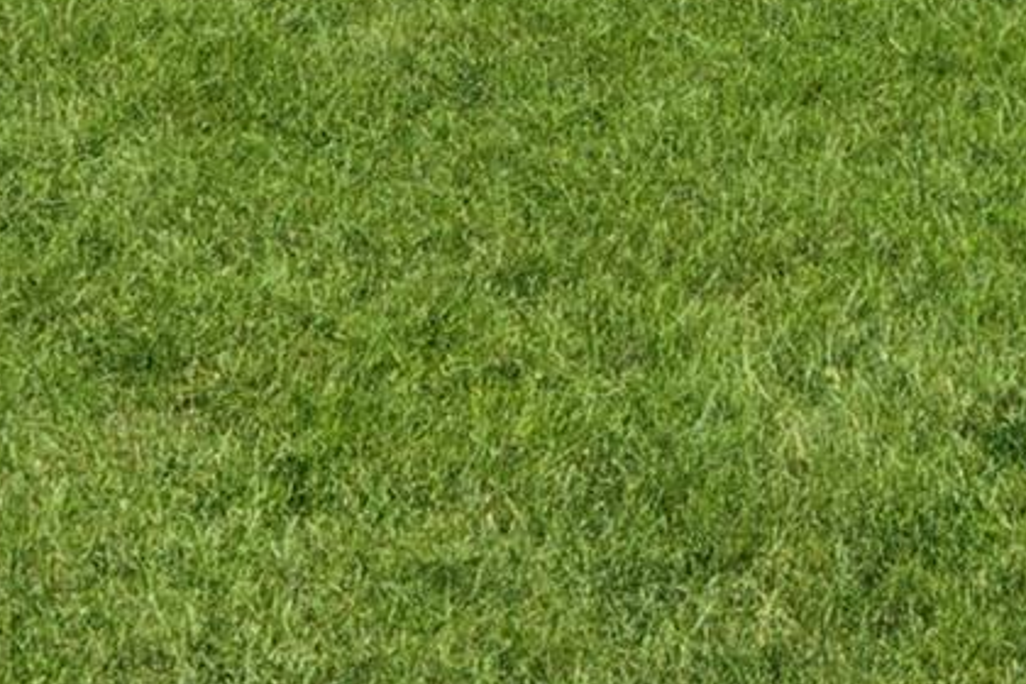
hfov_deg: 23.4
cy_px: -832
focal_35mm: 78
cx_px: 1290
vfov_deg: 13.8
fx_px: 2223
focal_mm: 16
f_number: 5.6
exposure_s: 1/200
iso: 64
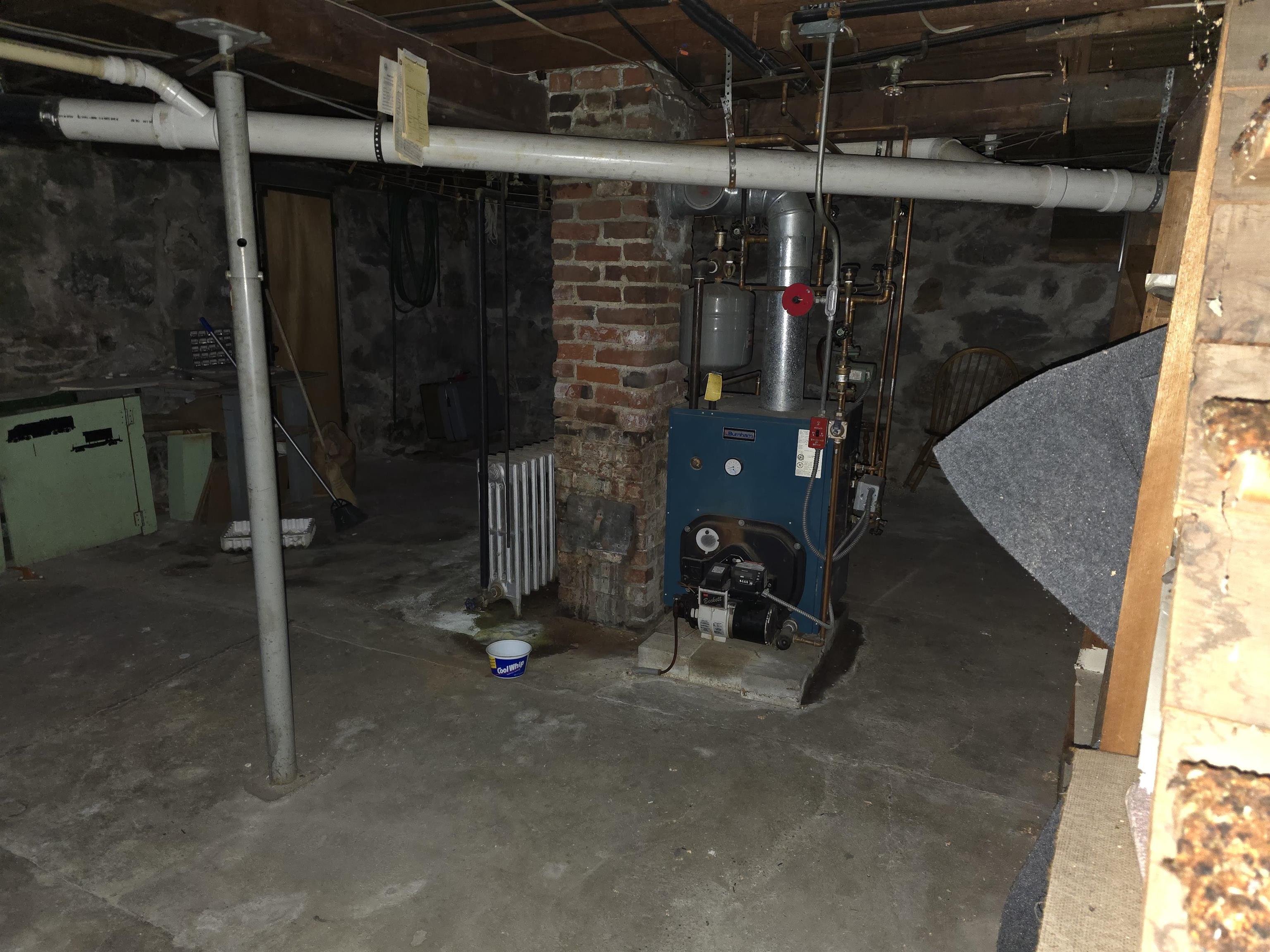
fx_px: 844
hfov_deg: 73.9
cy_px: 476
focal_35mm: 23
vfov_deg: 58.9
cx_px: 635
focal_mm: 6.3
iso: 400
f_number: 1.7
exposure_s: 1/12
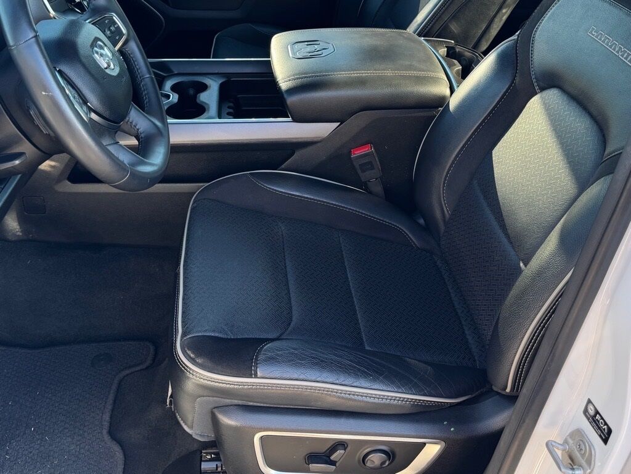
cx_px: 316
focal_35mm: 24
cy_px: 237
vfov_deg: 56.8
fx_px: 437
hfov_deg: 71.6
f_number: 1.78
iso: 64
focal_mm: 6.76
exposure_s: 1/121
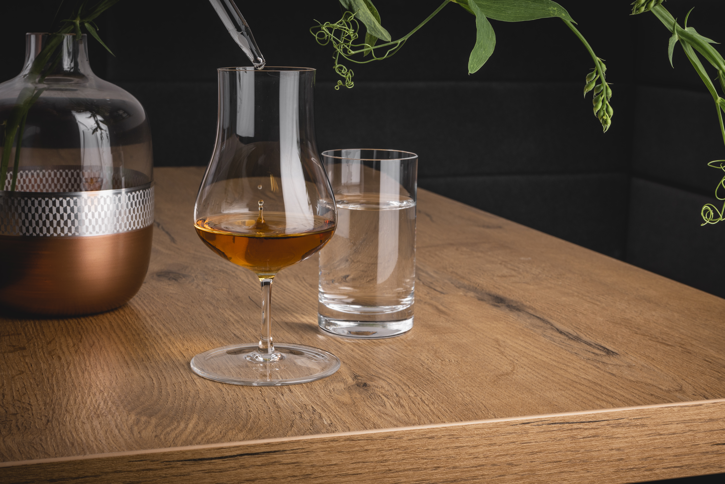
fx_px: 1269
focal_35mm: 63
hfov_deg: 31.9
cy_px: 242
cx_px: 362
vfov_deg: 21.6
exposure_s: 1/200
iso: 100
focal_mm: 42
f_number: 14
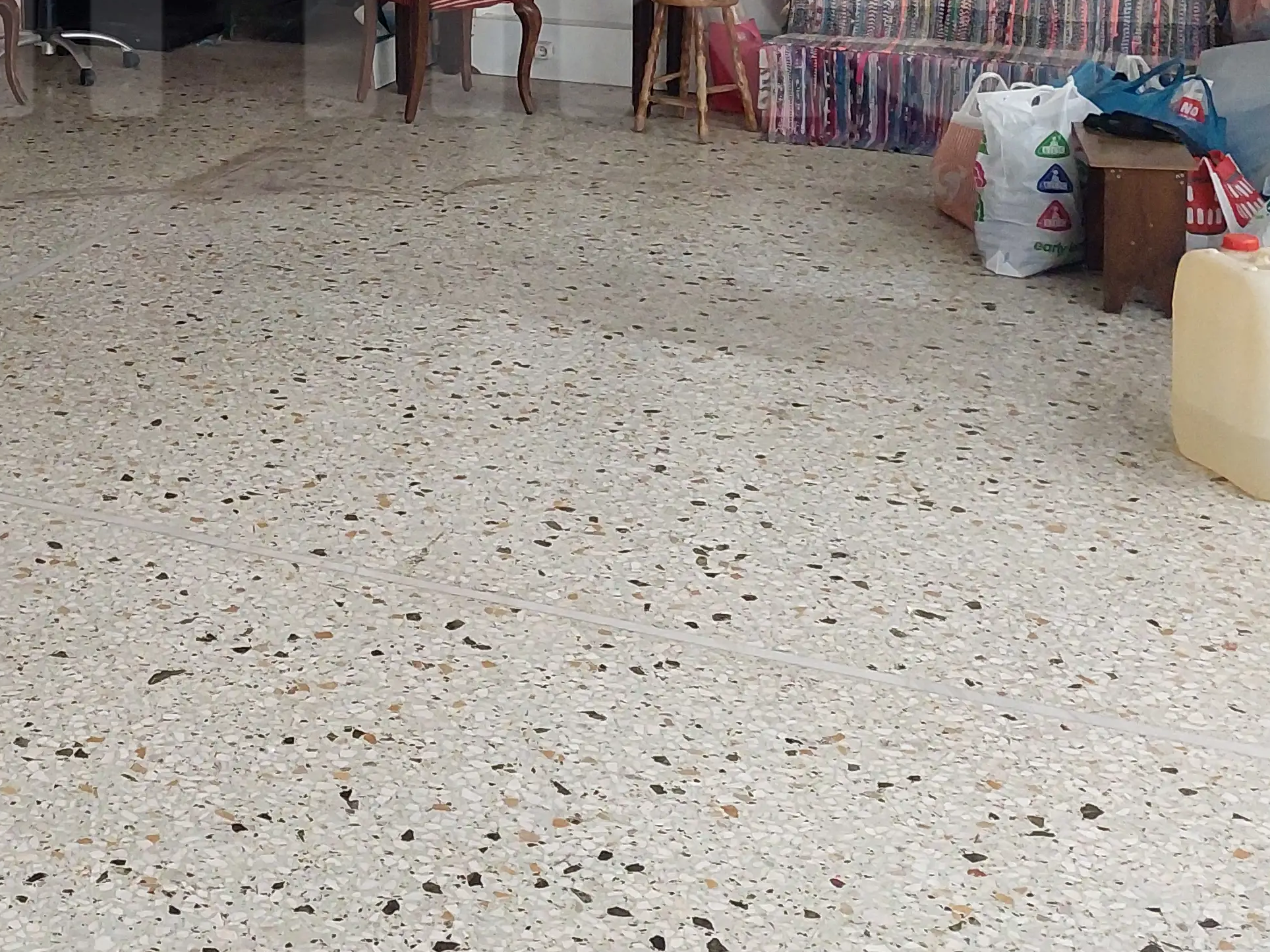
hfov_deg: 30.9
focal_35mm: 60
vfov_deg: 22.7
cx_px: 150
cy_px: -157
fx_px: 2201
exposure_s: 1/100
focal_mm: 5.23
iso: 250
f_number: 1.8
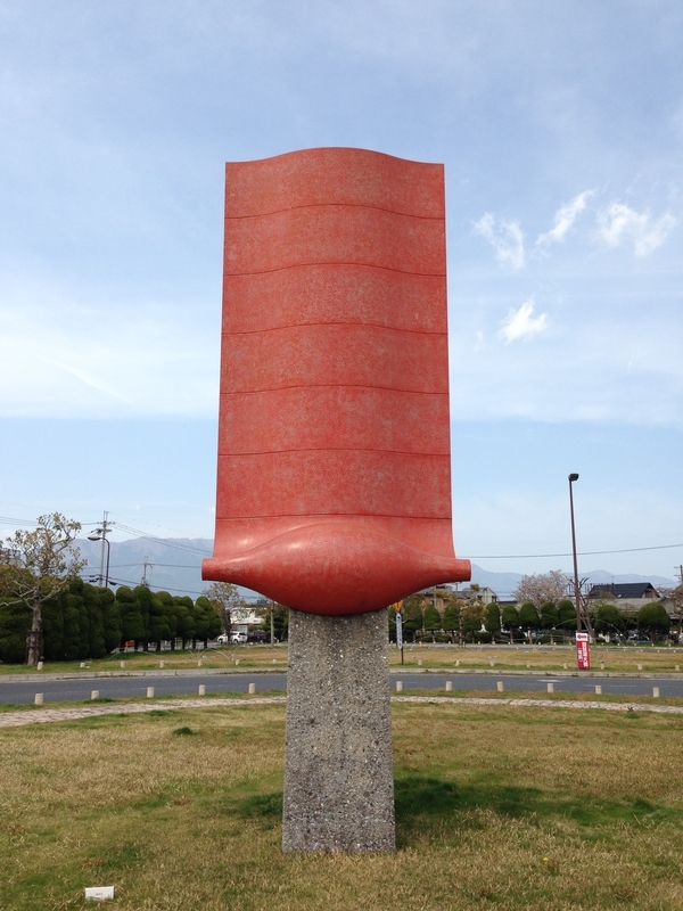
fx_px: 868
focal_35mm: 33
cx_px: 342
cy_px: 456
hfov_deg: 42.9
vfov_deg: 55.4
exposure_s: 1/1261
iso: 50
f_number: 2.4
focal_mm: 4.12
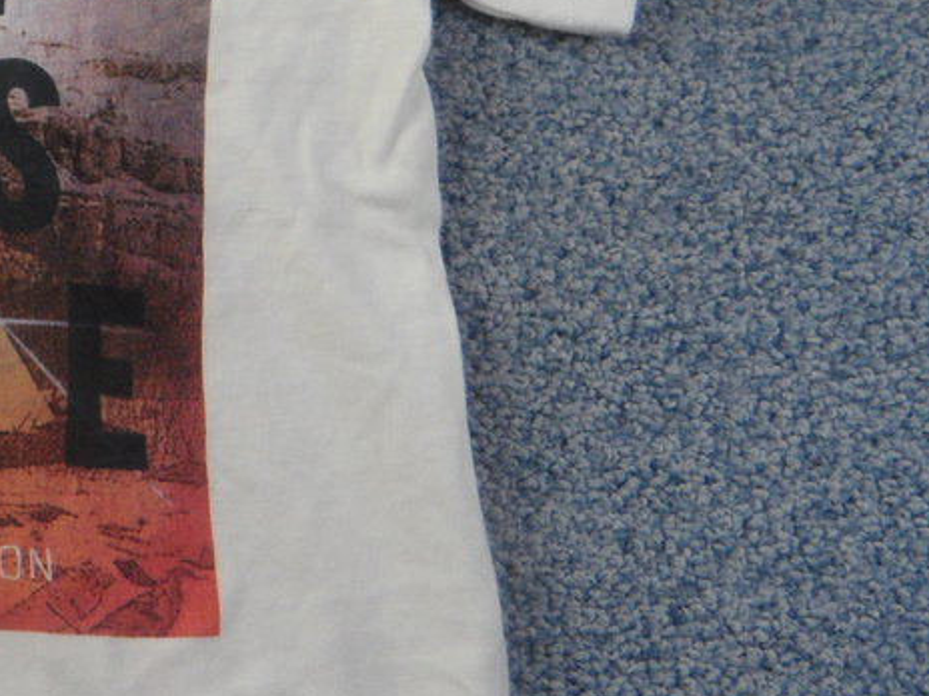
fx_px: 1852
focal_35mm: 69
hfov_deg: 23.9
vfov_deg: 21.2
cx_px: -349
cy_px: 186
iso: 80
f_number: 2.9
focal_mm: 4.1
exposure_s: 1/350
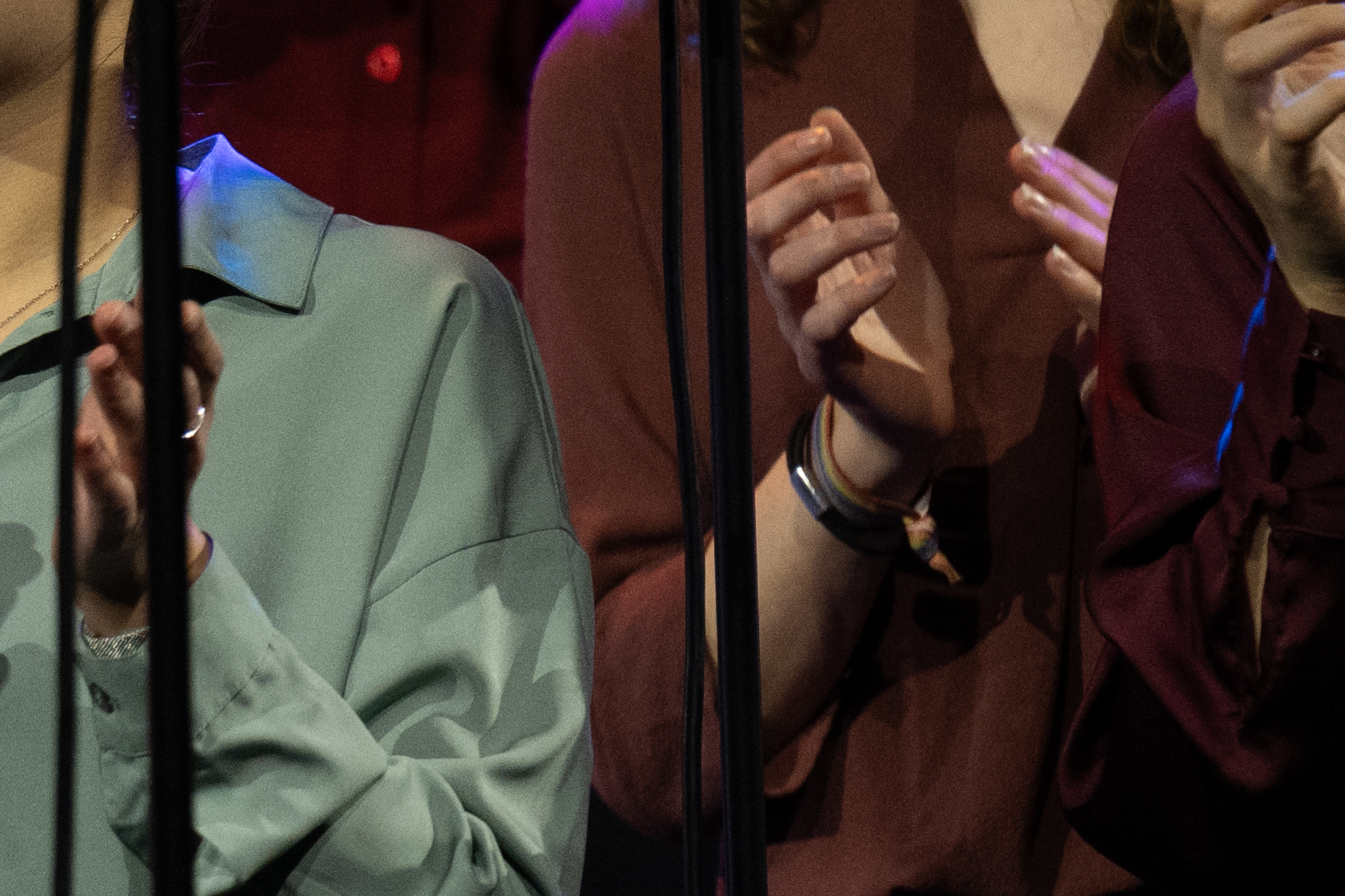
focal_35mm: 1023
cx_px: -1756
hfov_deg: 2.0
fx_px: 38217
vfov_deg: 1.3
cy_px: 42
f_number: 3.5
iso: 1000
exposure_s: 1/200
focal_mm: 200
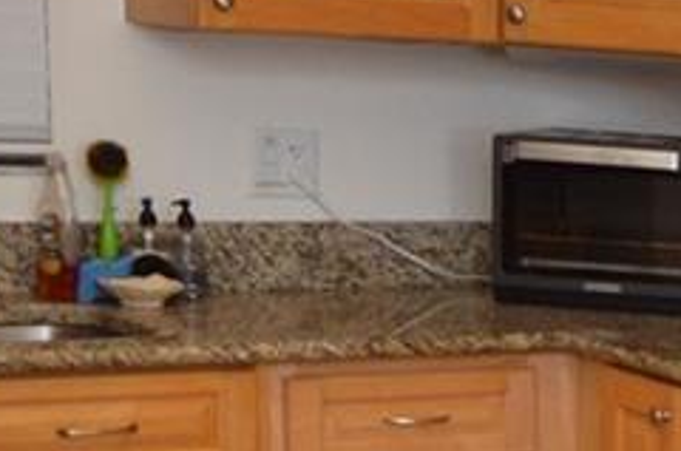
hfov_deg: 15.1
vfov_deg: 11.1
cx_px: 1186
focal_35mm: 120
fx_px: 2265
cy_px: 603
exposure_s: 1/80
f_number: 4.5
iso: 400
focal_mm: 12
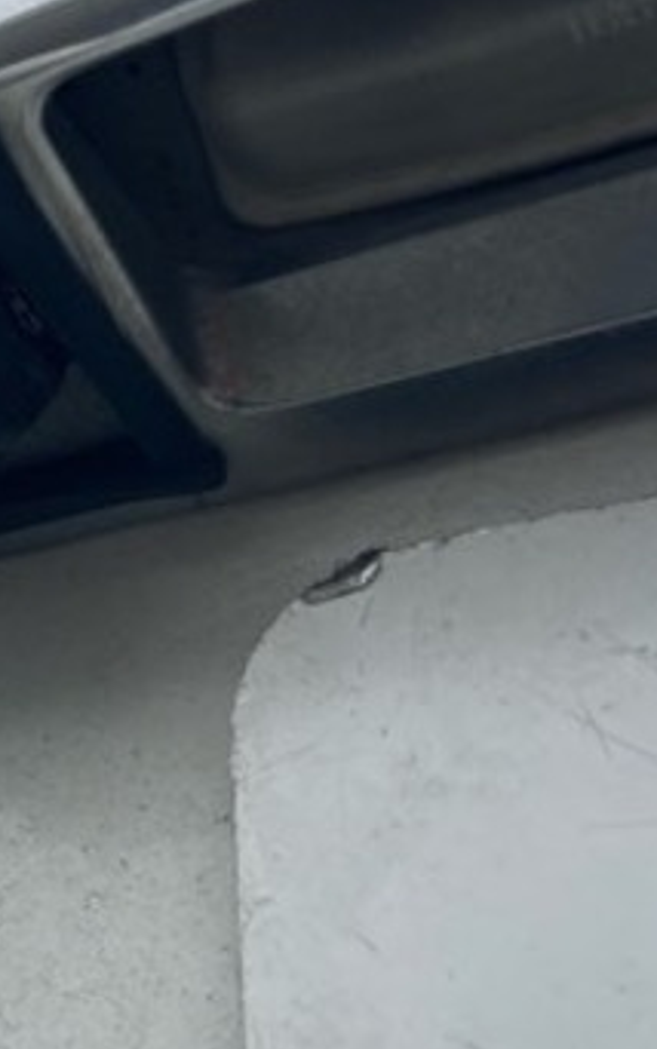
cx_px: -264
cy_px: 399
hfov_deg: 19.0
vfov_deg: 32.8
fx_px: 1775
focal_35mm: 62
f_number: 1.6
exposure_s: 1/2203
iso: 32
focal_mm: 5.1
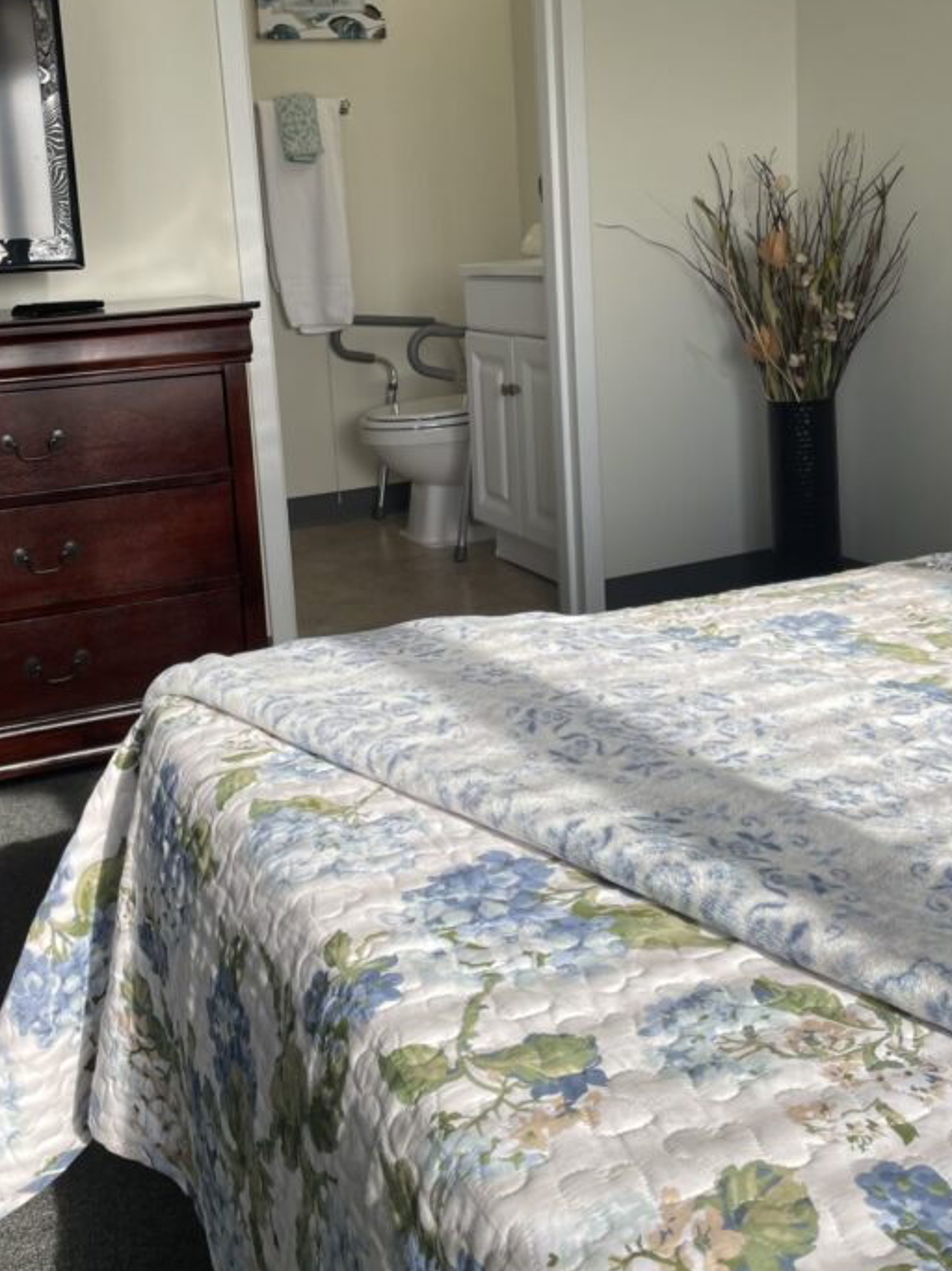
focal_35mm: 39
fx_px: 1431
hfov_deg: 36.8
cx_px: 430
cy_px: 486
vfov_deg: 47.5
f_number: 1.6
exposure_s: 1/452
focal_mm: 4.2
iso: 32
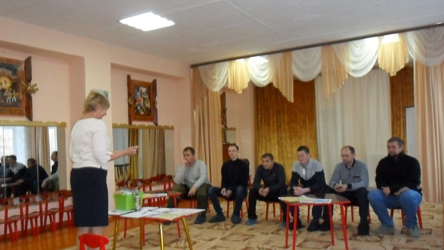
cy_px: 135
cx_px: 224
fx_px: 377
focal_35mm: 32
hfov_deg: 61.0
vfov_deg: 36.7
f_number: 3.5
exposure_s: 1/45
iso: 400
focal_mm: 4.9
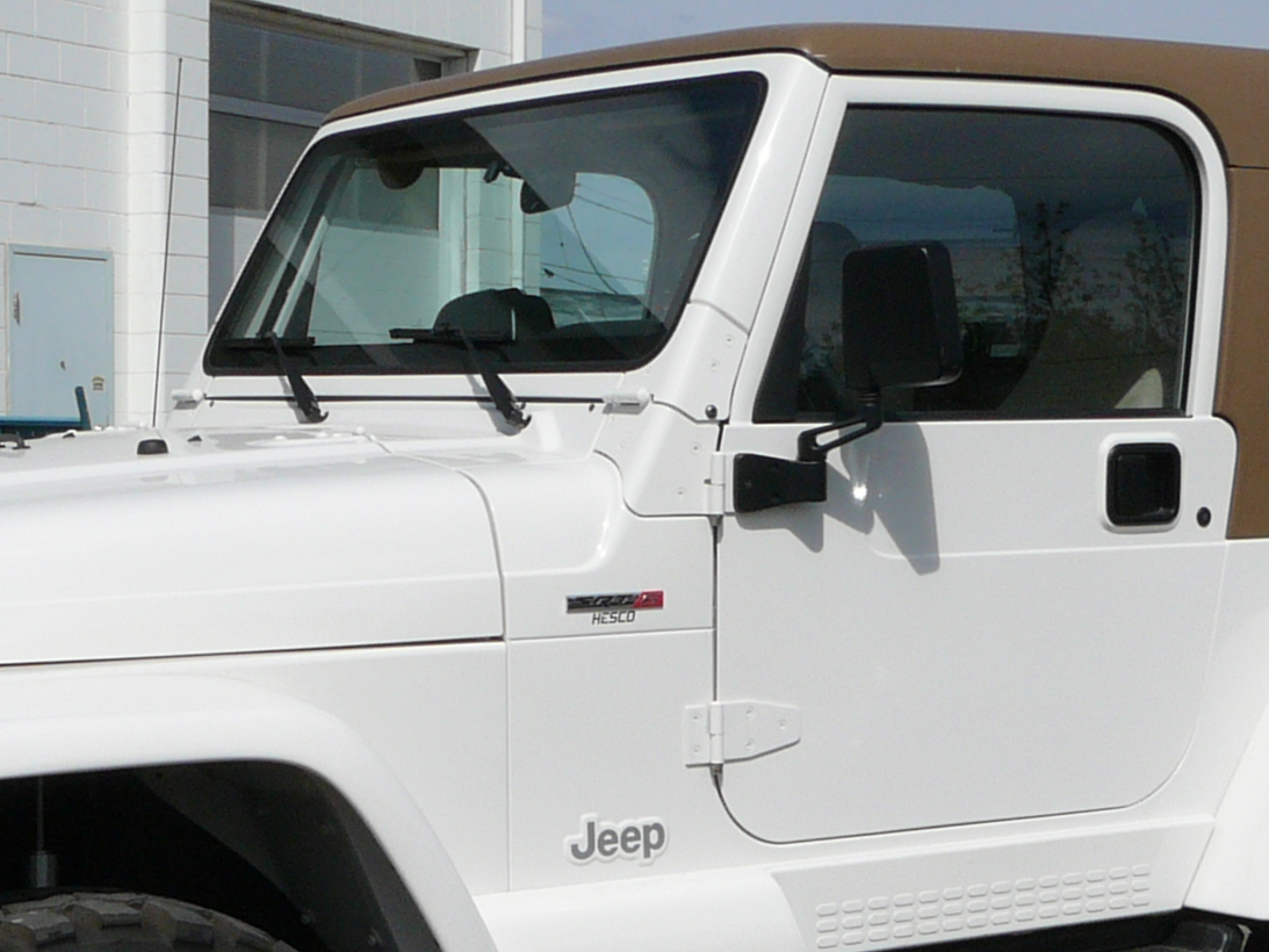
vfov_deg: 17.8
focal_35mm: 82
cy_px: 779
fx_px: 3006
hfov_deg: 23.8
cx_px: 474
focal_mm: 5.2
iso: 80
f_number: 5
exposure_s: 1/1000
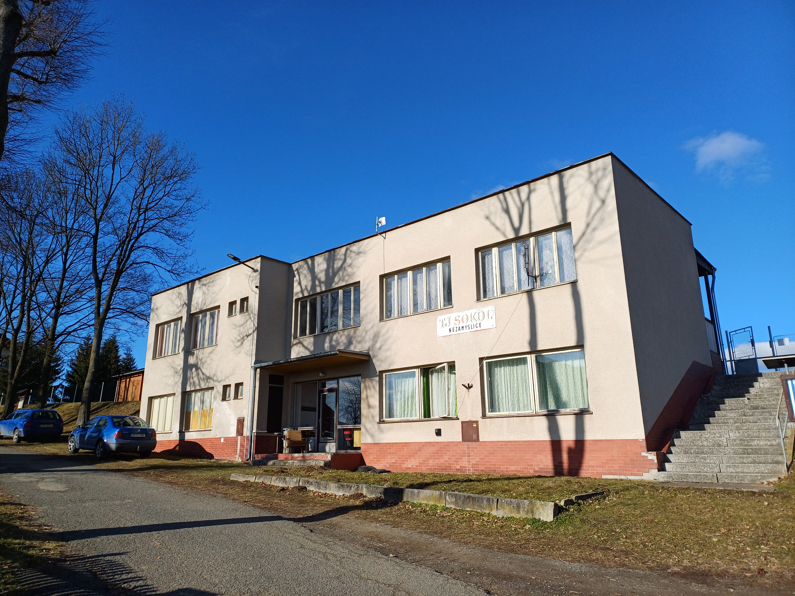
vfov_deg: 54.9
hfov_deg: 69.4
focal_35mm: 25
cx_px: 398
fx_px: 574
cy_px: 298
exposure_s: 1/1353
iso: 50
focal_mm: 4.65
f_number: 1.8
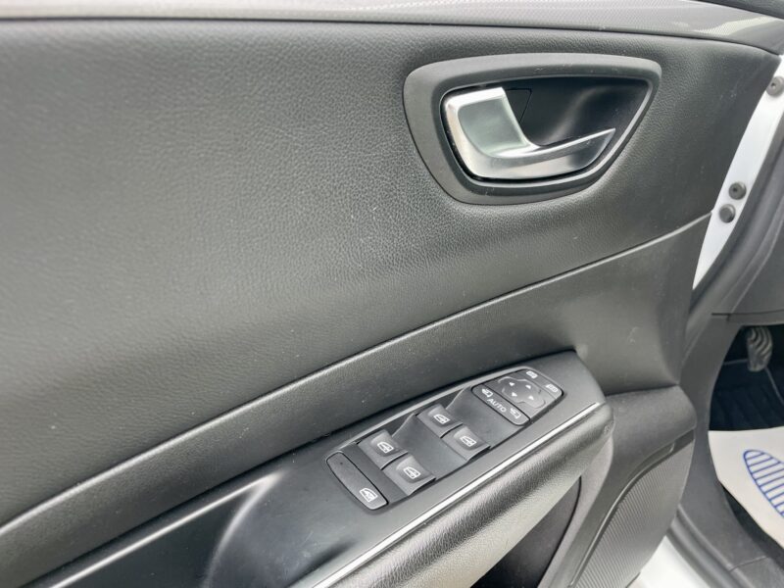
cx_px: 392
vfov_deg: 53.1
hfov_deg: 67.3
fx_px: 589
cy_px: 294
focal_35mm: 26
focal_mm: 4.2
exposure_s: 1/121
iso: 100
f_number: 1.6
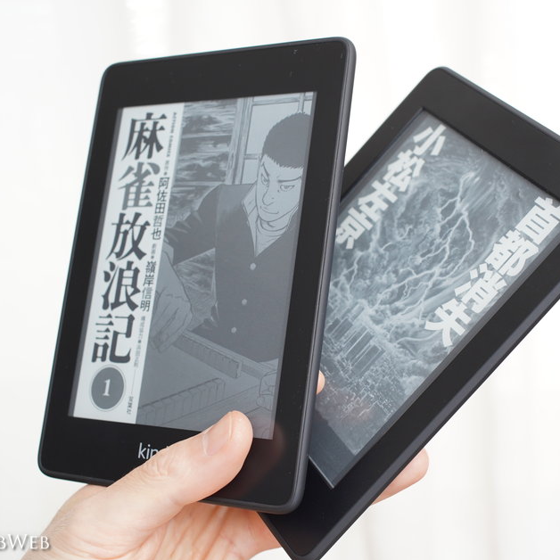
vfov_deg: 32.8
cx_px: 298
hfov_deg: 32.8
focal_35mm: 52
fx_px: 952
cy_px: 277
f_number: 5.6
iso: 800
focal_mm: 40
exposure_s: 1/100
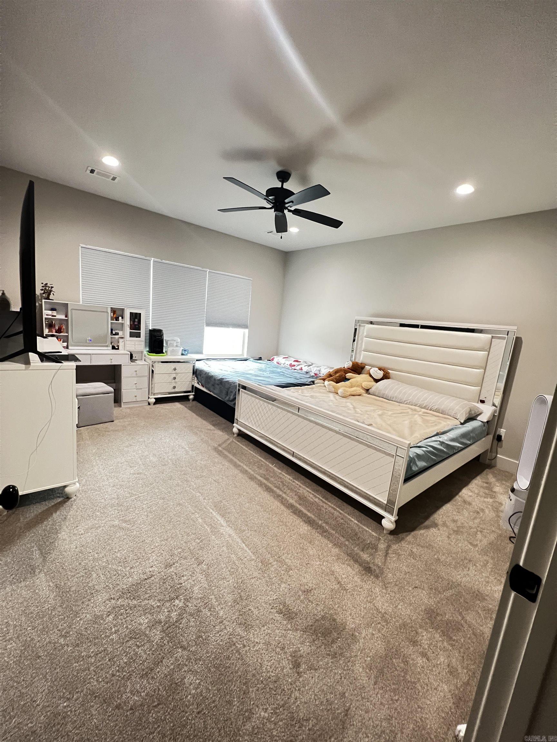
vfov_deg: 106.2
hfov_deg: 89.9
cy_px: 371
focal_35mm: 13
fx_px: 279
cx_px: 278
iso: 800
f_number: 1.8
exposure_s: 1/60
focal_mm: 1.57
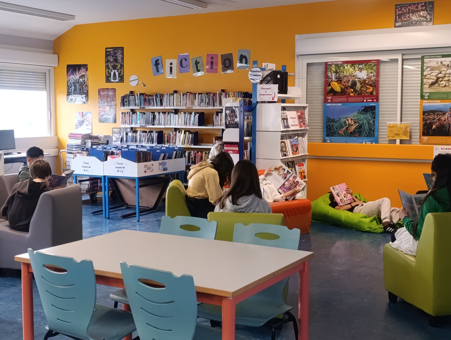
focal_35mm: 46
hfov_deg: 41.2
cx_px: 226
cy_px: 170
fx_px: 600
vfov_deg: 31.6
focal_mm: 6.14
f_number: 1.6
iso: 800
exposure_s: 1/99.9
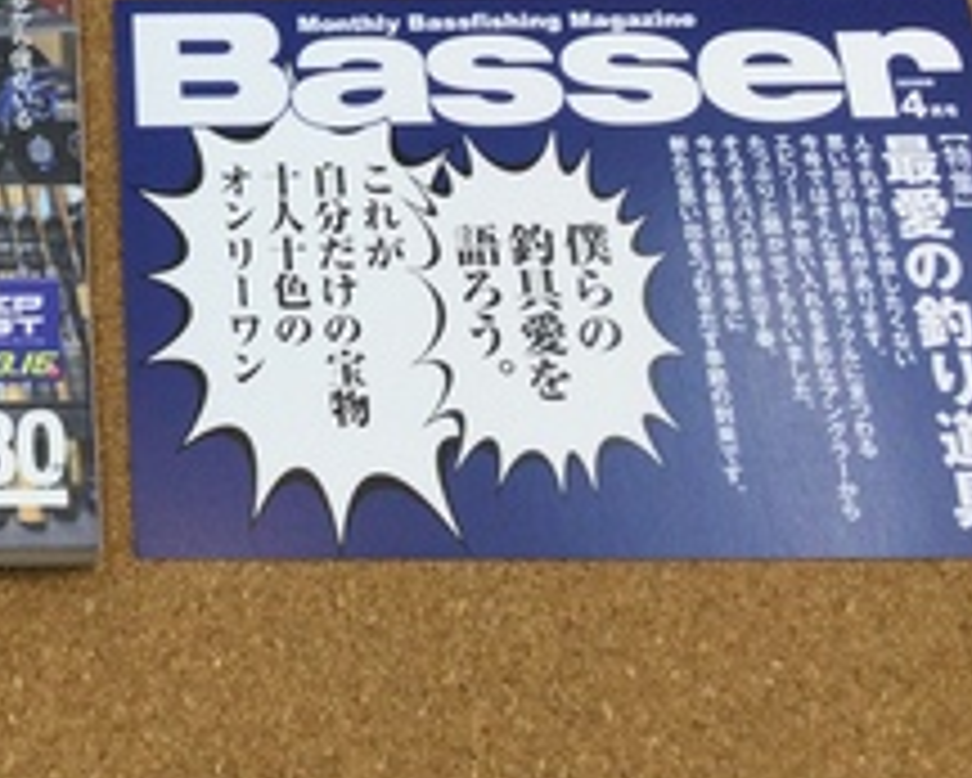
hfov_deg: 21.7
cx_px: -68
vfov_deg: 17.6
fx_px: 2418
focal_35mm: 84
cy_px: -94
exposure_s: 1/60
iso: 32
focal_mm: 3.3
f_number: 2.4
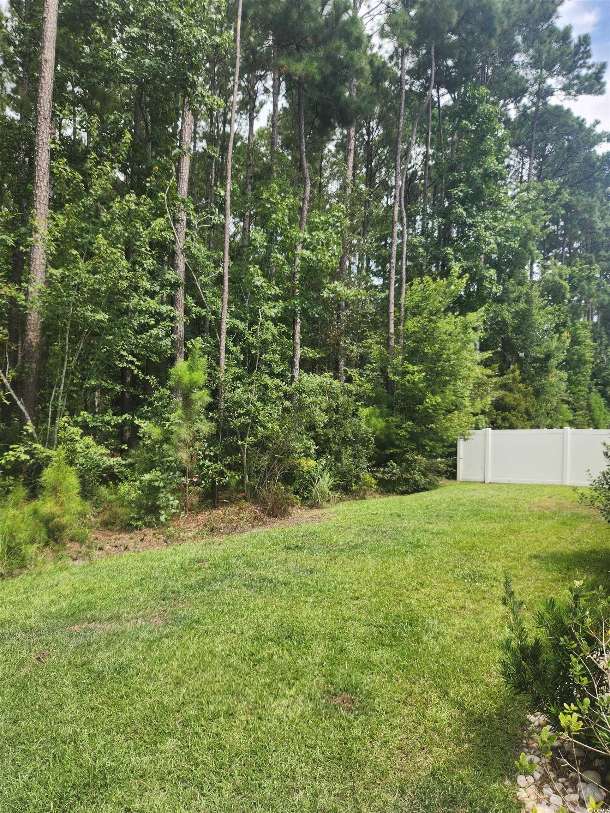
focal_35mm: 23
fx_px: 540
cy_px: 406
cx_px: 305
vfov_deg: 73.9
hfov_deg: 58.9
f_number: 1.8
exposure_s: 1/717
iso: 20
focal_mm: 5.4
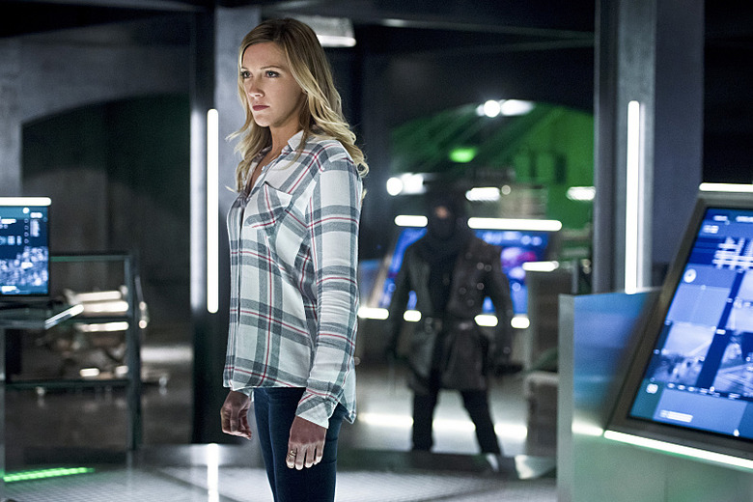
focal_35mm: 70
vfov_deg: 19.5
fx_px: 1464
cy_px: 251
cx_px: 376
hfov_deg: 28.8
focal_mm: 70
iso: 3200
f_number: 2.8
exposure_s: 1/80
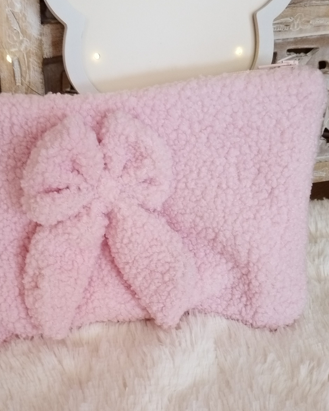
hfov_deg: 34.3
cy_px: 263
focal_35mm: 43
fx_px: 523
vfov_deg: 42.5
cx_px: 92
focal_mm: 4.95
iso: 400
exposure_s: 1/50
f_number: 1.9
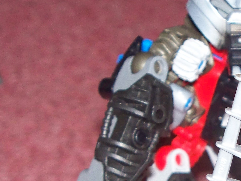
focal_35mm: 203
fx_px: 1413
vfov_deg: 7.3
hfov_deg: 9.7
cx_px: 221
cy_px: 165
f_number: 3.1
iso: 200
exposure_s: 1/40
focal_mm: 12.89
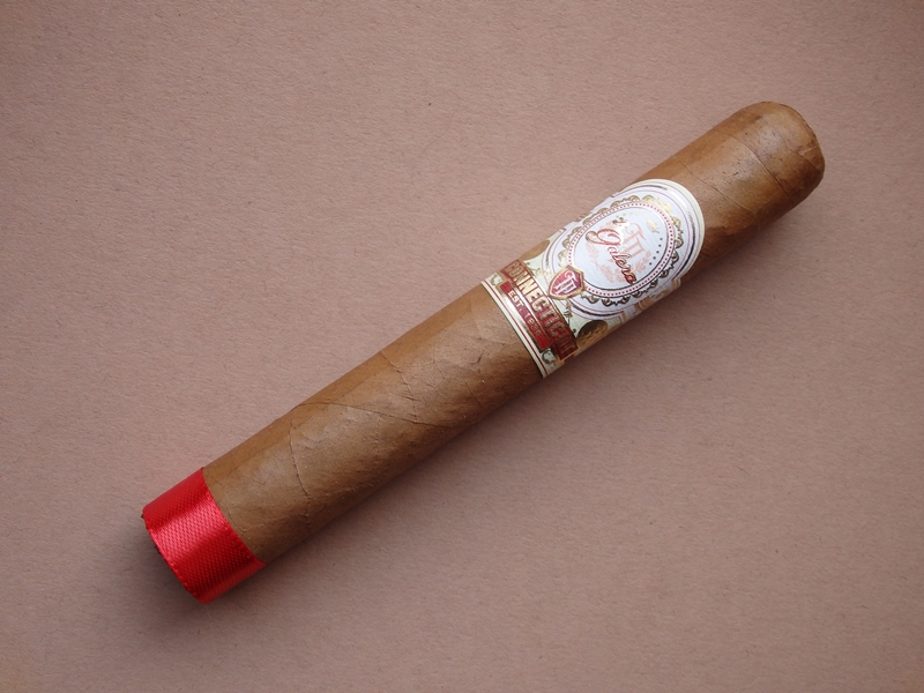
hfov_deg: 38.9
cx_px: 462
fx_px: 1308
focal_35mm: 49
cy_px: 346
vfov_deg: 29.7
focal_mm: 8.9
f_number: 4
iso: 125
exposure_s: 1/40
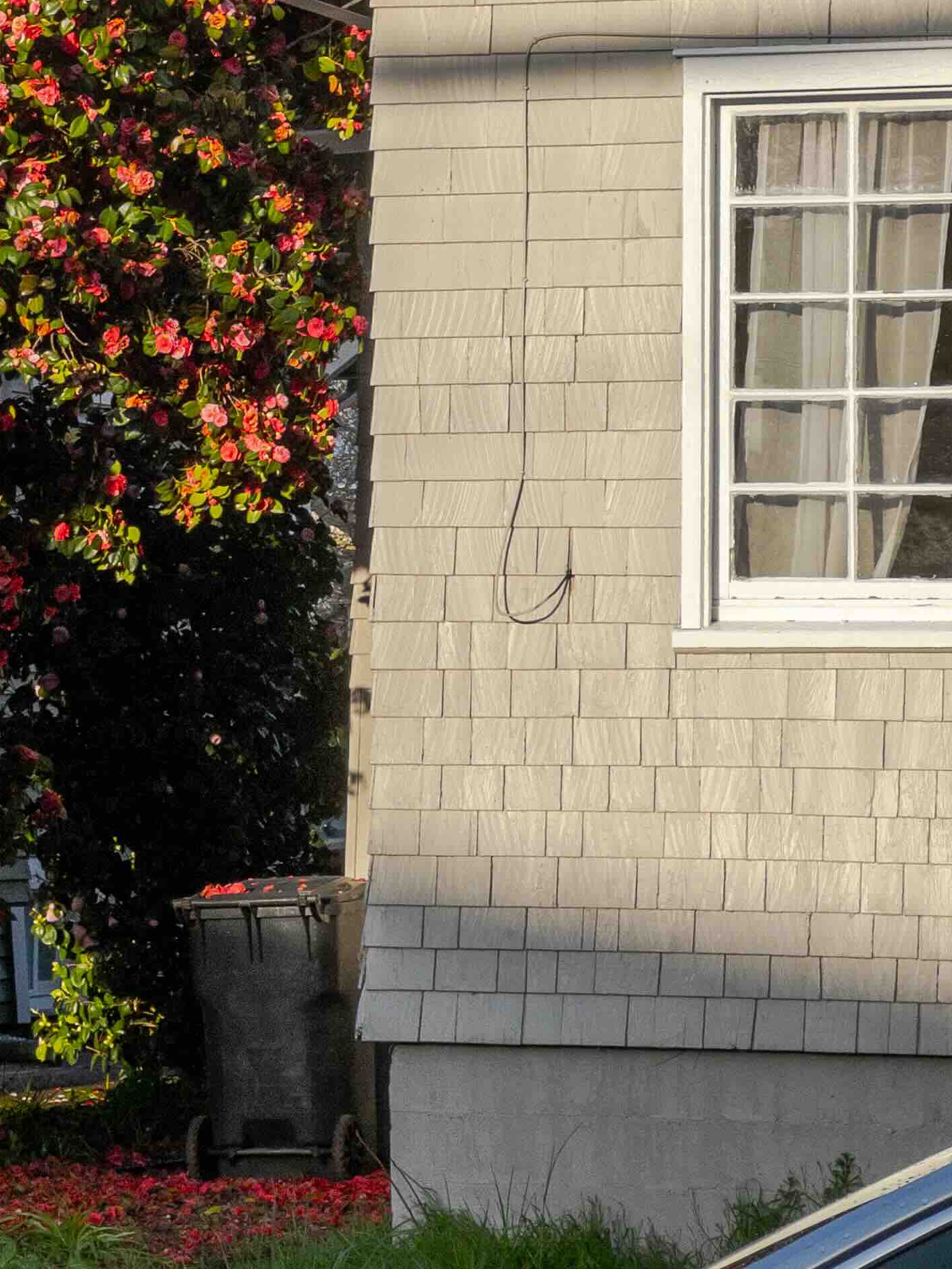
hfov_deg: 9.0
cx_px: -42
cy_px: 186
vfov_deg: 12.0
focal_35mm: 164
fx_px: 6013
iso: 32
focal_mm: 9
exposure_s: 1/500
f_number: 2.8
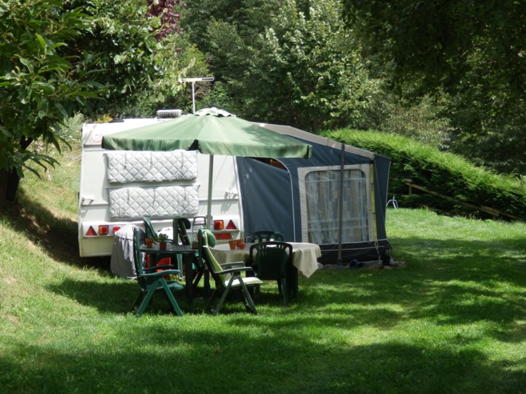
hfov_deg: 29.4
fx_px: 1003
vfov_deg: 22.3
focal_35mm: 66
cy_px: 197
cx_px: 263
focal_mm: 11.9
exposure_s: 1/200
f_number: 4.4
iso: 80
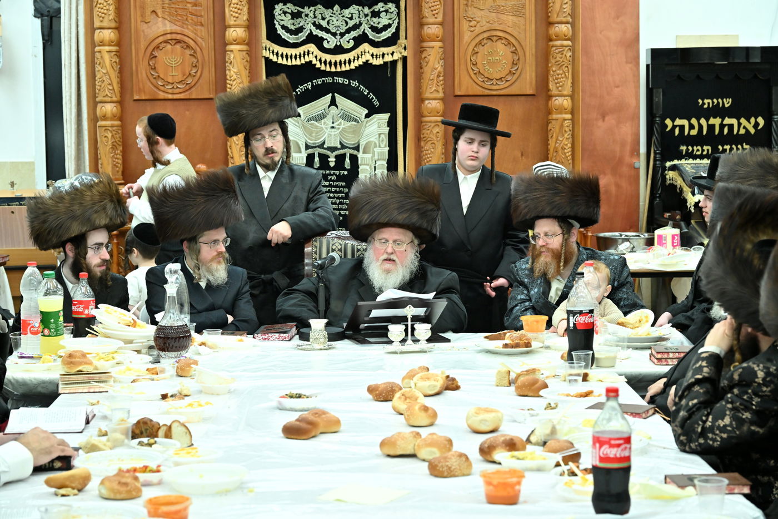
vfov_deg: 18.9
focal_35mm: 72
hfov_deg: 28.1
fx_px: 1556
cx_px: 389
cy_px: 260
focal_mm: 72
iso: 2000
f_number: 5.6
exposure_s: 1/250
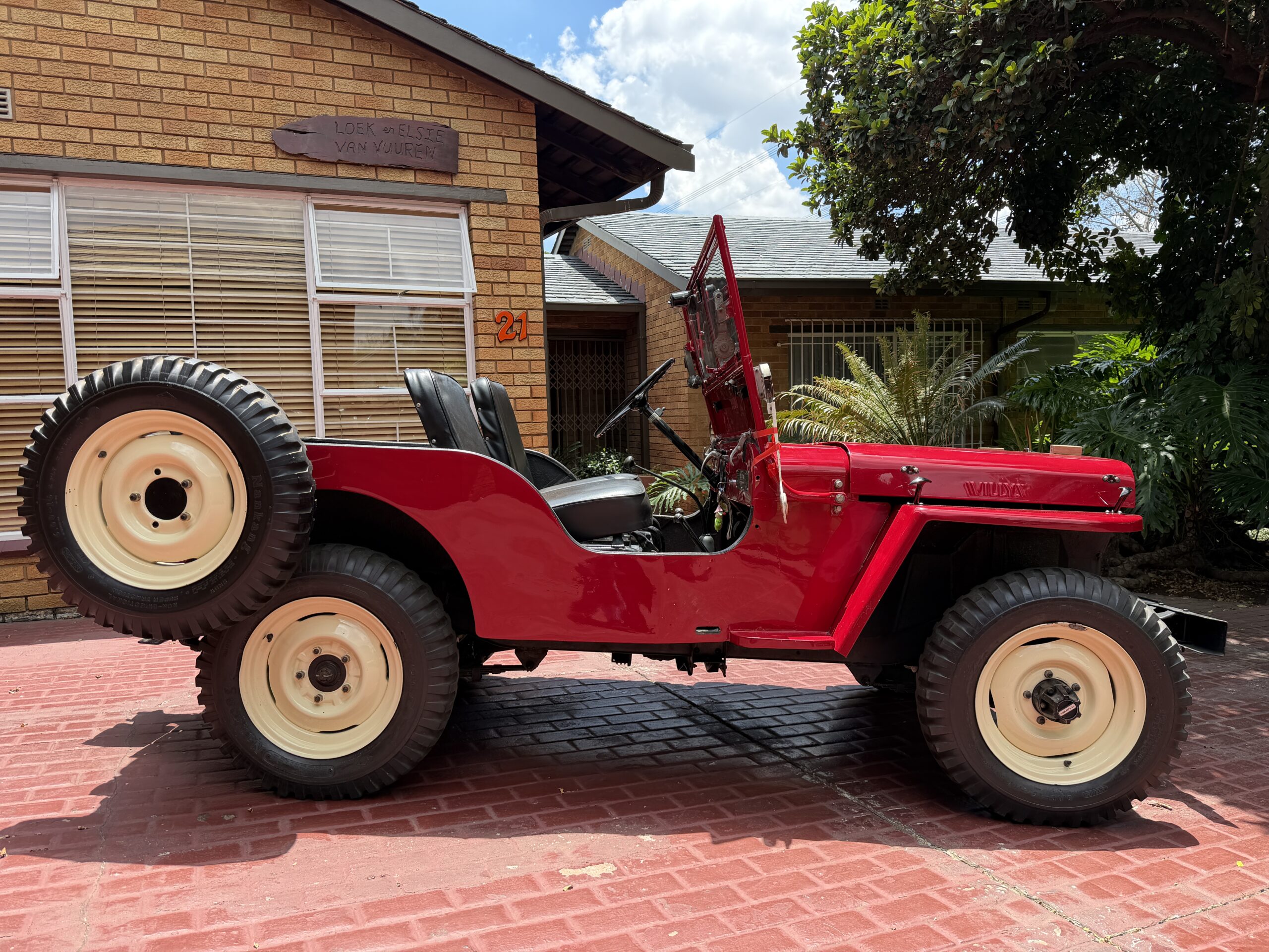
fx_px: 880
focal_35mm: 24
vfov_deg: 56.8
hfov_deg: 71.6
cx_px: 634
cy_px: 476
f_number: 1.78
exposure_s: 1/979
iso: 80
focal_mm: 6.76
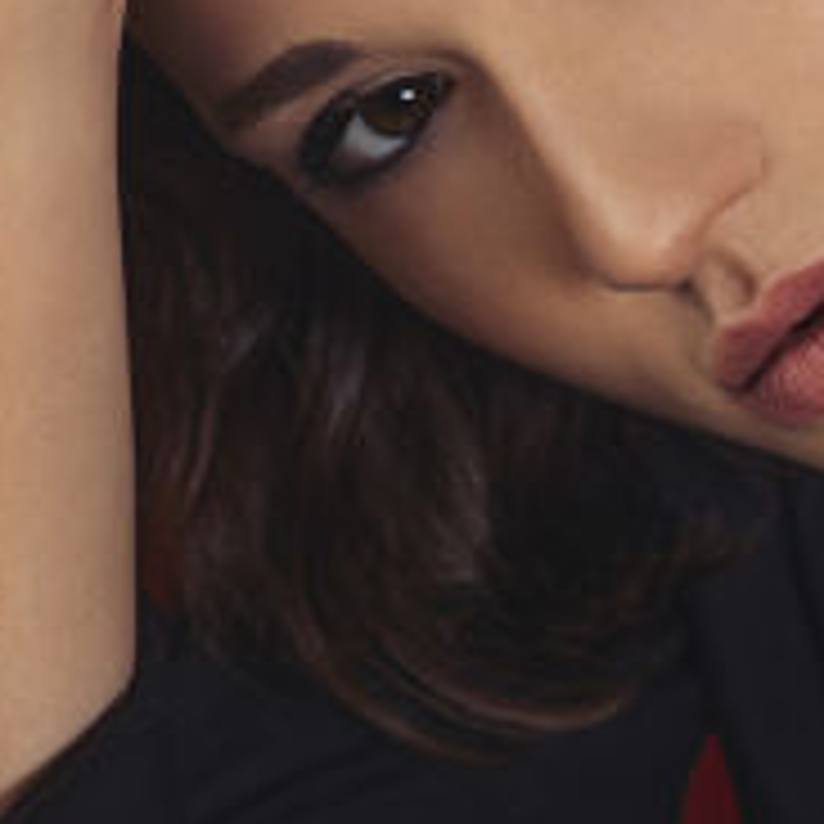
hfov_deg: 4.5
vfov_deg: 4.5
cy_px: 914
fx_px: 10476
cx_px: 808
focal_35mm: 389
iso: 100
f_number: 5.6
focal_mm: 105
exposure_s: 1/200
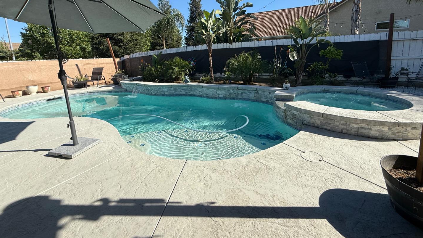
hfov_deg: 99.4
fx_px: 179
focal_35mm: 16
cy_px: 81
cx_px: 216
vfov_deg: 65.4
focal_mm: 2.22
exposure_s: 1/1211
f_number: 2.2
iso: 50
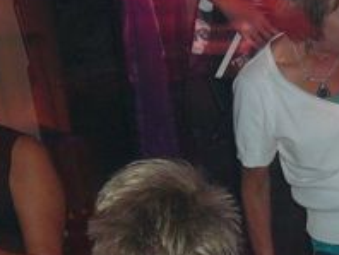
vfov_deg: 12.7
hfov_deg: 17.2
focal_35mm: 113
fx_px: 1108
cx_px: 276
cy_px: 329
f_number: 2.8
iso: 125
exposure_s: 1/8
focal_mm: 5.2
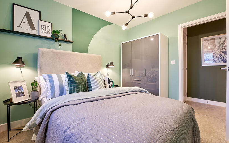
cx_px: 109
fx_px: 94
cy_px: 70
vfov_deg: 74.8
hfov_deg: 101.4
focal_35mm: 15
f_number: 10
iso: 100
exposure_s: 1/2
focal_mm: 14
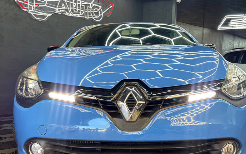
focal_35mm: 32
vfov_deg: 39.0
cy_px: 102
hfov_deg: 59.6
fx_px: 215
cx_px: 123
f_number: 1.6
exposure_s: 1/100
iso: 50
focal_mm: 4.2
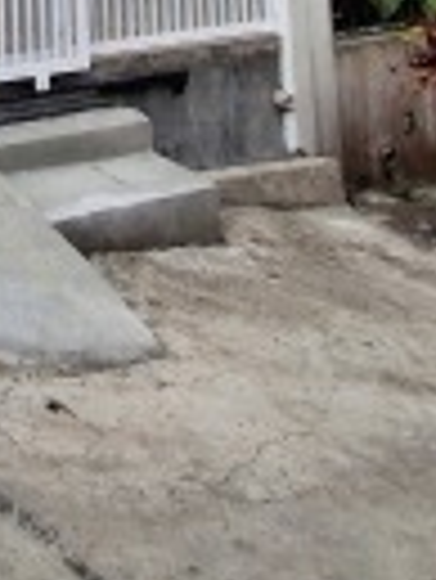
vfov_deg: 25.1
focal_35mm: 57
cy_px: -306
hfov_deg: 22.6
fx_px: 956
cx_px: -151
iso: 40
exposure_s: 1/244
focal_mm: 1.64
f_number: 2.2
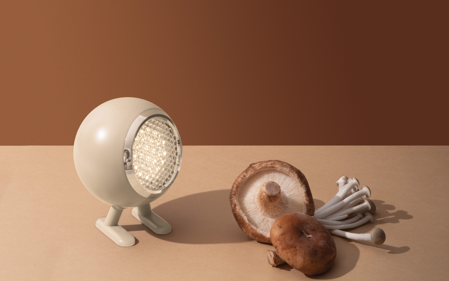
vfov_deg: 12.1
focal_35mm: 108
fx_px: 1322
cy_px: 149
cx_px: 223
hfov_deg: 19.3
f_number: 18
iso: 640
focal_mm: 105
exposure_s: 1/100
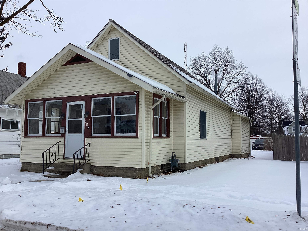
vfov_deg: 45.4
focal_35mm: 31
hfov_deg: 58.4
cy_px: 116
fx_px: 276
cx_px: 154
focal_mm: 3.3
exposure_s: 1/1431
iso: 25
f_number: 2.4
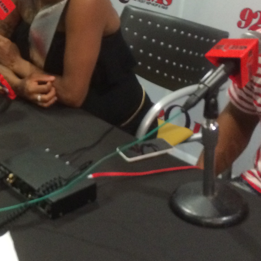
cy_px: 64
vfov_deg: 23.1
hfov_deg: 22.5
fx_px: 631
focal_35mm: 74
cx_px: 1
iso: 320
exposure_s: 1/30
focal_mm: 4.15
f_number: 2.2
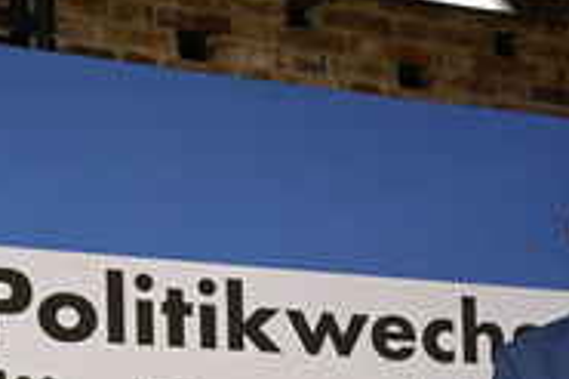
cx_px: 629
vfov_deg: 10.1
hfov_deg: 14.9
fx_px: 2116
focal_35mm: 134
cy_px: 444
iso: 8000
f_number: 6.3
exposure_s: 1/400
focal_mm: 55
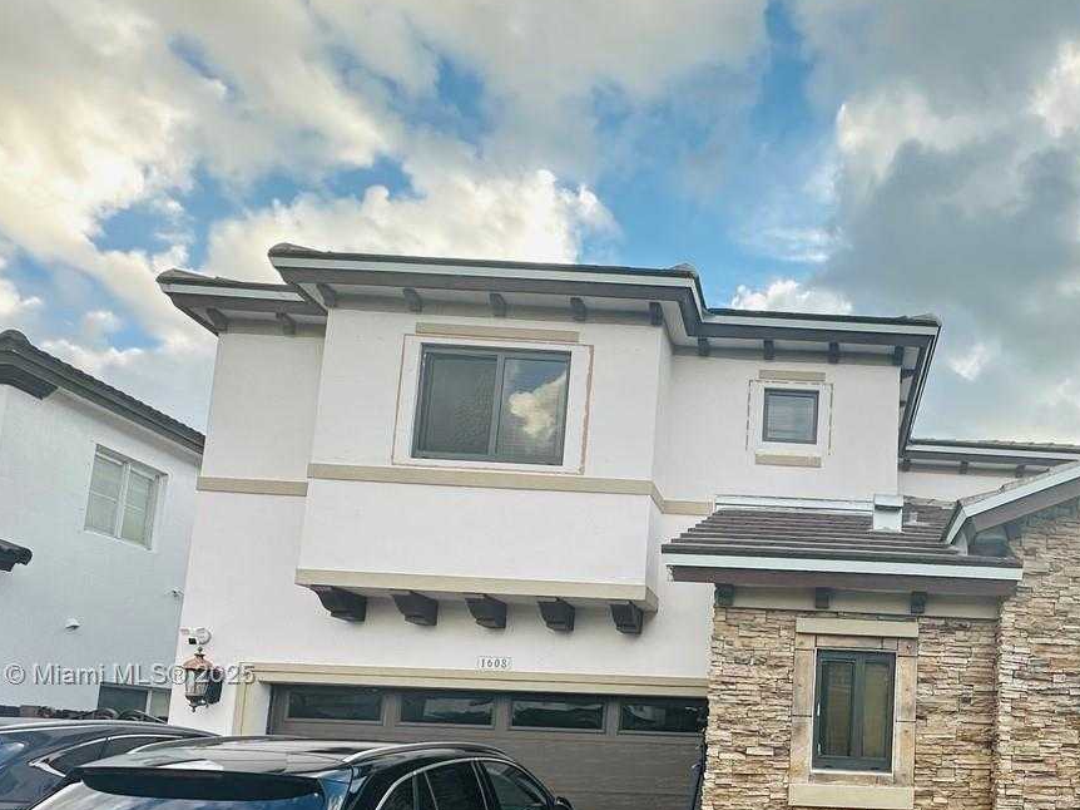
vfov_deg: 49.2
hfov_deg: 62.0
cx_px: 856
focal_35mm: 26
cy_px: 676
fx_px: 811
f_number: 2.2
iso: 40
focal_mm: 2.22
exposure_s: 1/287
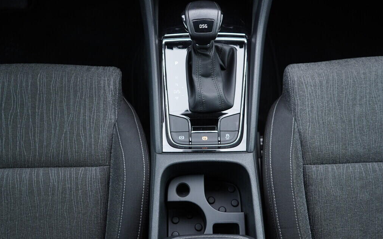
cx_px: 191
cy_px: 123
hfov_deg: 52.7
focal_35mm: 37
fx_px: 386
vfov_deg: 34.4
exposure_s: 1/40
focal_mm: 24
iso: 320
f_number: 2.8
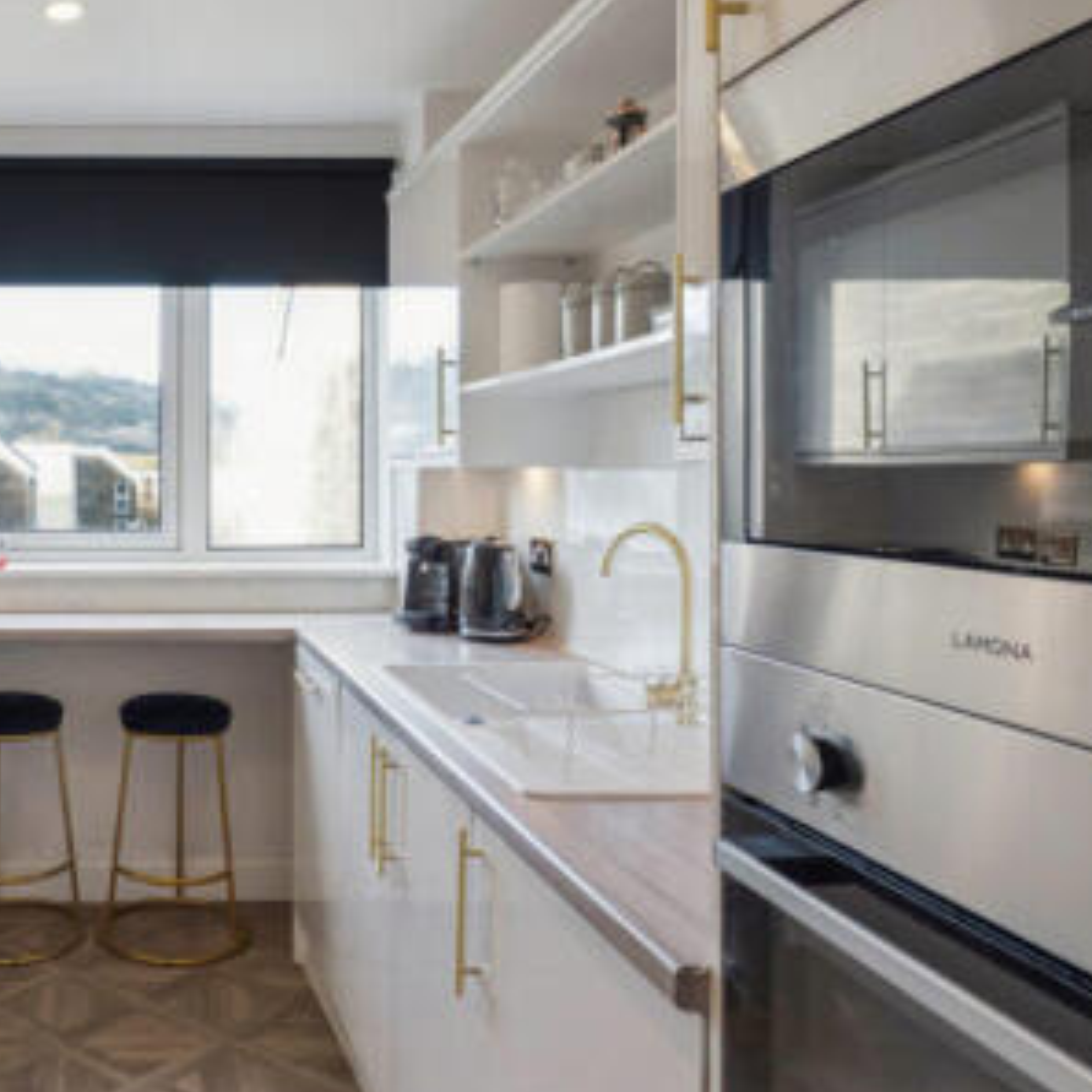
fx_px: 1071
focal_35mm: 30
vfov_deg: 53.7
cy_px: 439
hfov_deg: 49.2
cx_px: 145
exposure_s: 1/100
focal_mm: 16
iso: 2500
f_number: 8
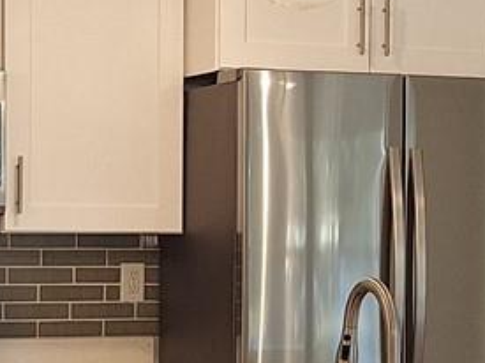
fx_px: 1877
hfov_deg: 14.7
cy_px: 240
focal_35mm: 134
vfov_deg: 11.0
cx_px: 325
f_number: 1.8
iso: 25
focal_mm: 5.54
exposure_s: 1/60
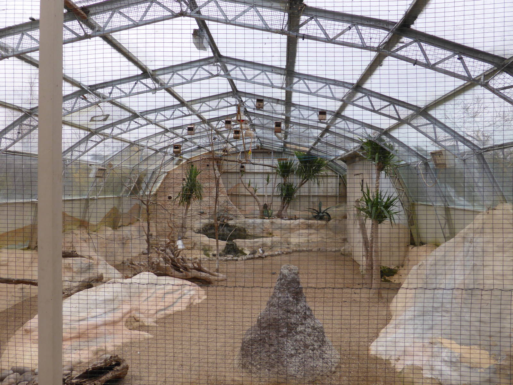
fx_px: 370
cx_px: 256
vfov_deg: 54.9
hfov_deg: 69.4
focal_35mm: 25
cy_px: 192
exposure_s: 1/125
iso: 100
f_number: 3.3
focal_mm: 4.3
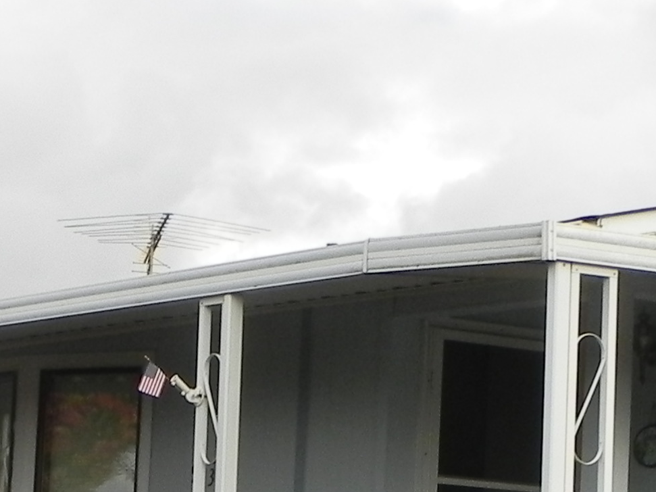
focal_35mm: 139
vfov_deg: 10.5
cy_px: 543
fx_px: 2634
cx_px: 431
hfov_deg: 14.2
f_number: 6.3
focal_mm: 6.6
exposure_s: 1/293
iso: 160
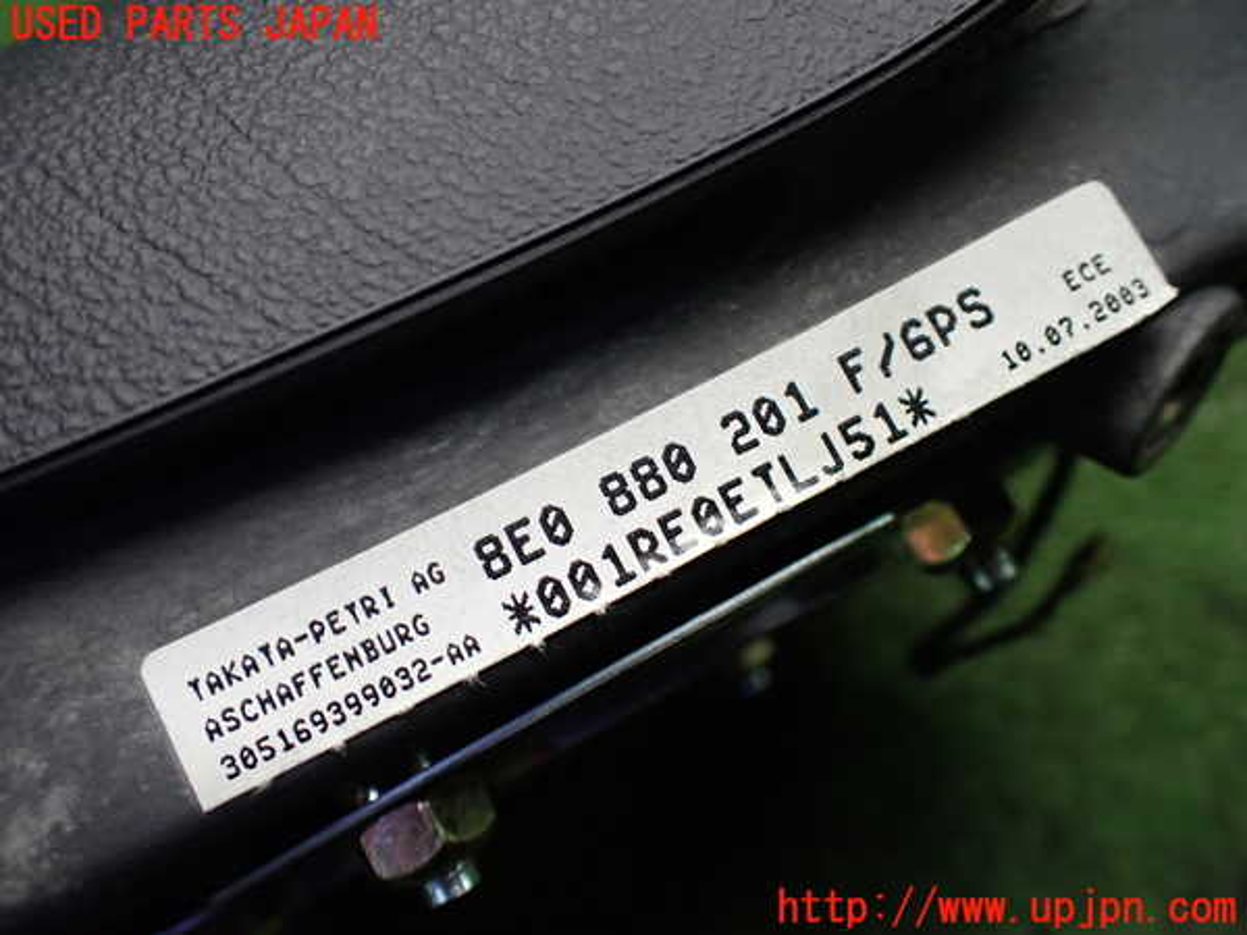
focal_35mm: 30
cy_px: 468
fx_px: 1081
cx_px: 624
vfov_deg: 46.8
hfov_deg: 60.0
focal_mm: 5.4
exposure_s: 1/125
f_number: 2.3
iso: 400
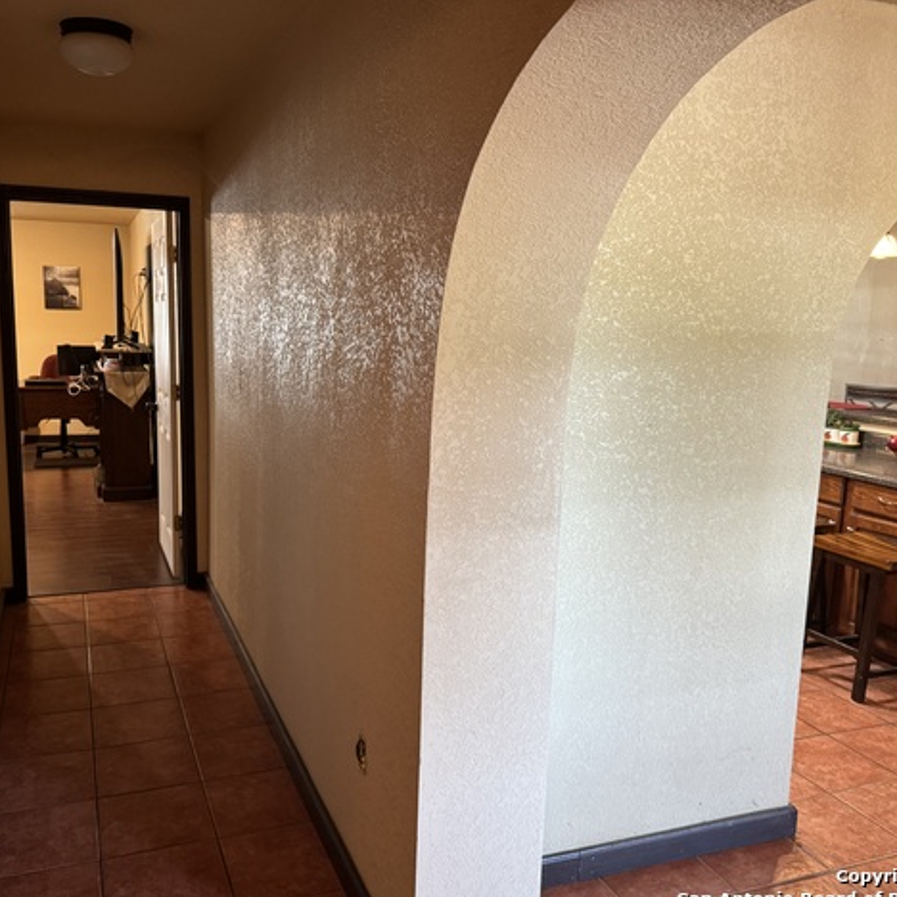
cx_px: 376
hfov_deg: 55.4
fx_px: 850
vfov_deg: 55.6
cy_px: 450
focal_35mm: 29
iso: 400
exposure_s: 1/60
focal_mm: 6.76
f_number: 1.78
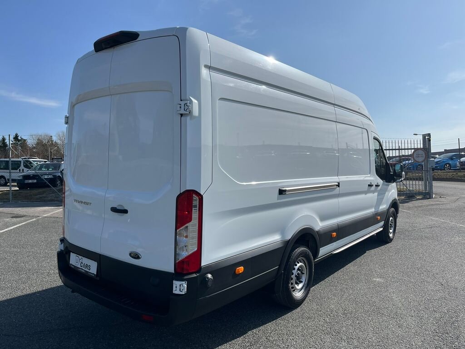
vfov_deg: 53.1
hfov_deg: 67.3
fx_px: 349
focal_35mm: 26
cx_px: 232
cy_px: 174
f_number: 1.6
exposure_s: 1/5848
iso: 50
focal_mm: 5.1
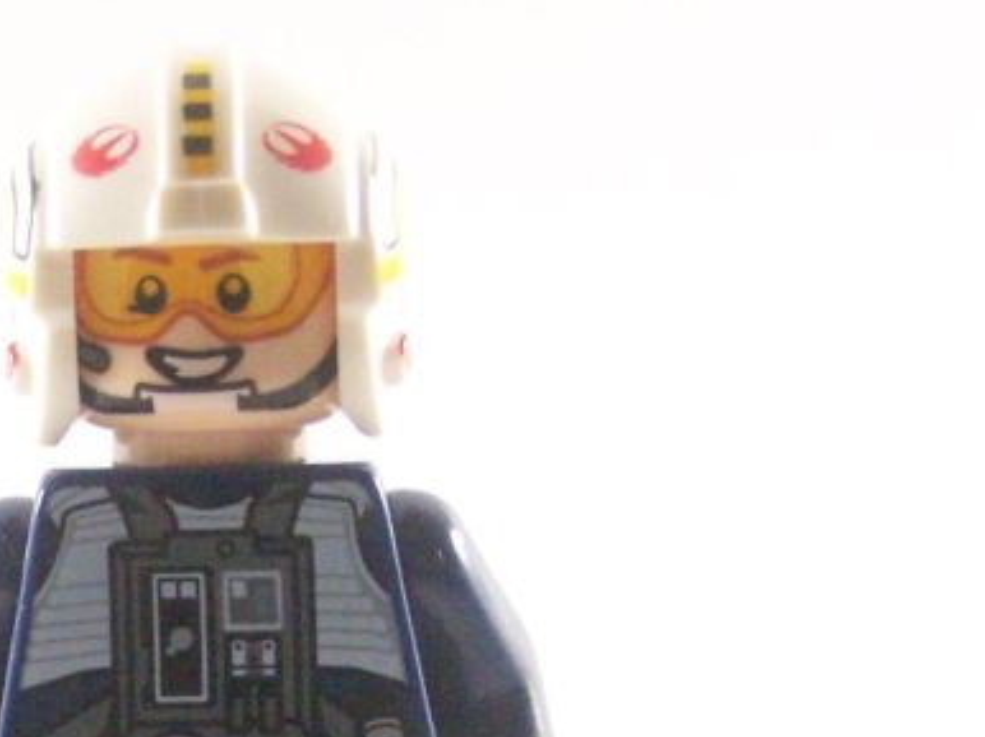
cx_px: 219
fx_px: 4834
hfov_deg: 11.6
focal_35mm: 170
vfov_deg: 8.7
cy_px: 640
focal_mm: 10.7
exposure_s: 1/60
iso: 400
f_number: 3.2
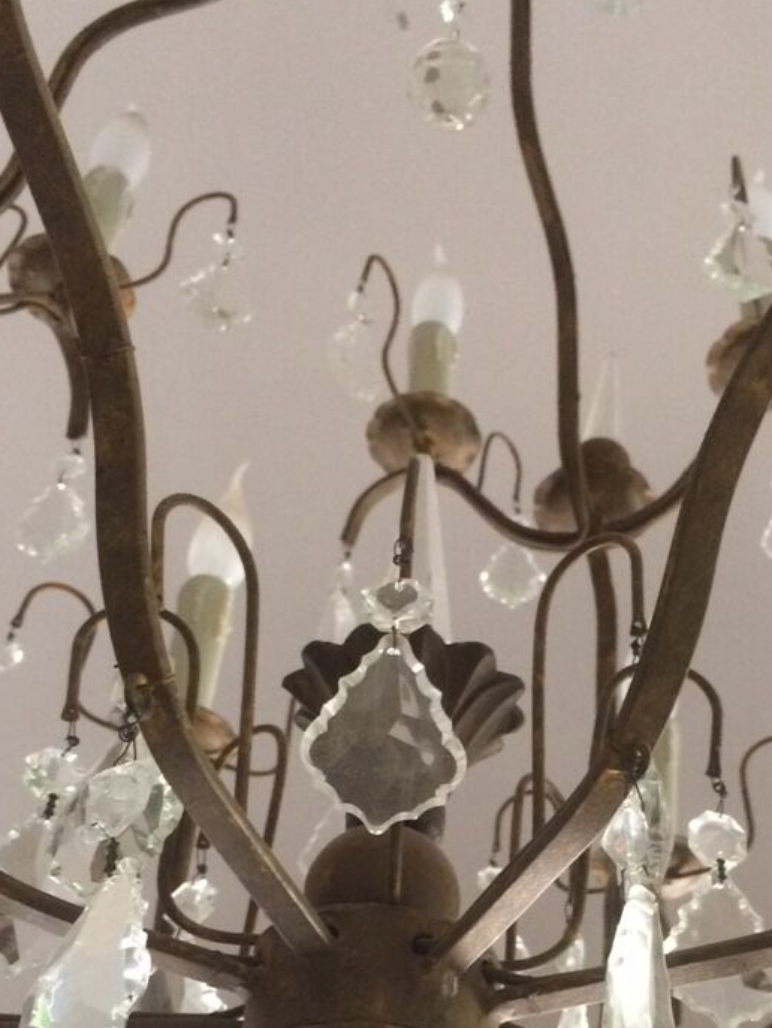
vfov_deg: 34.4
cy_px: 827
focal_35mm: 54
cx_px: 536
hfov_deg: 26.8
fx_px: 1604
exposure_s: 1/30
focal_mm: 4.15
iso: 200
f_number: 2.2
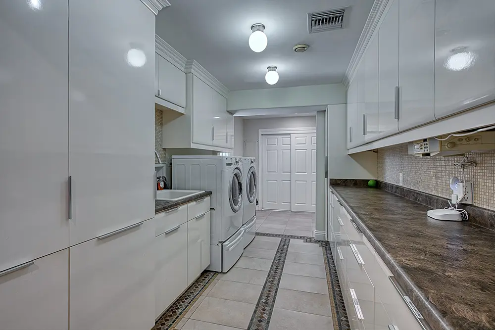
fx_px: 234
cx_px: 248
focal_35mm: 17
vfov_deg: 70.5
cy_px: 165
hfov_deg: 93.3
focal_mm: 17
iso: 100
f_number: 8
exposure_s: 1/3
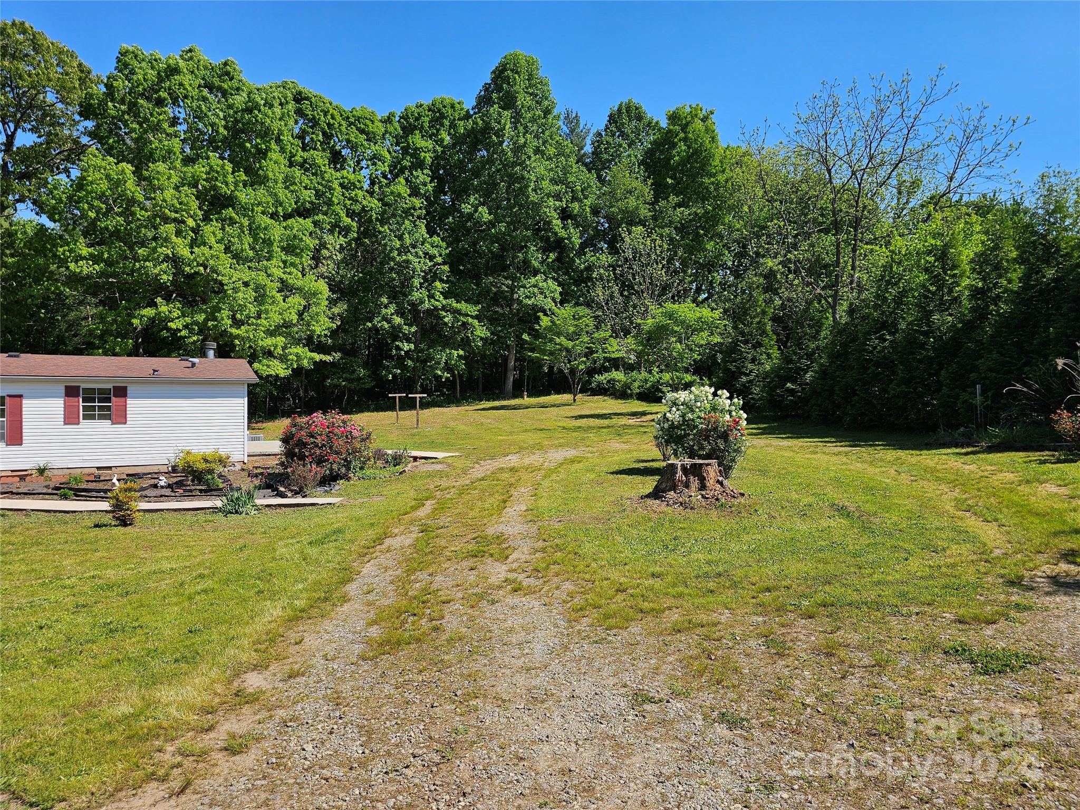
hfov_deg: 73.9
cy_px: 405
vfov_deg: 58.9
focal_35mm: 23
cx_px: 540
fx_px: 718
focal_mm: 6.3
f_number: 1.7
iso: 10
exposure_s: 1/728
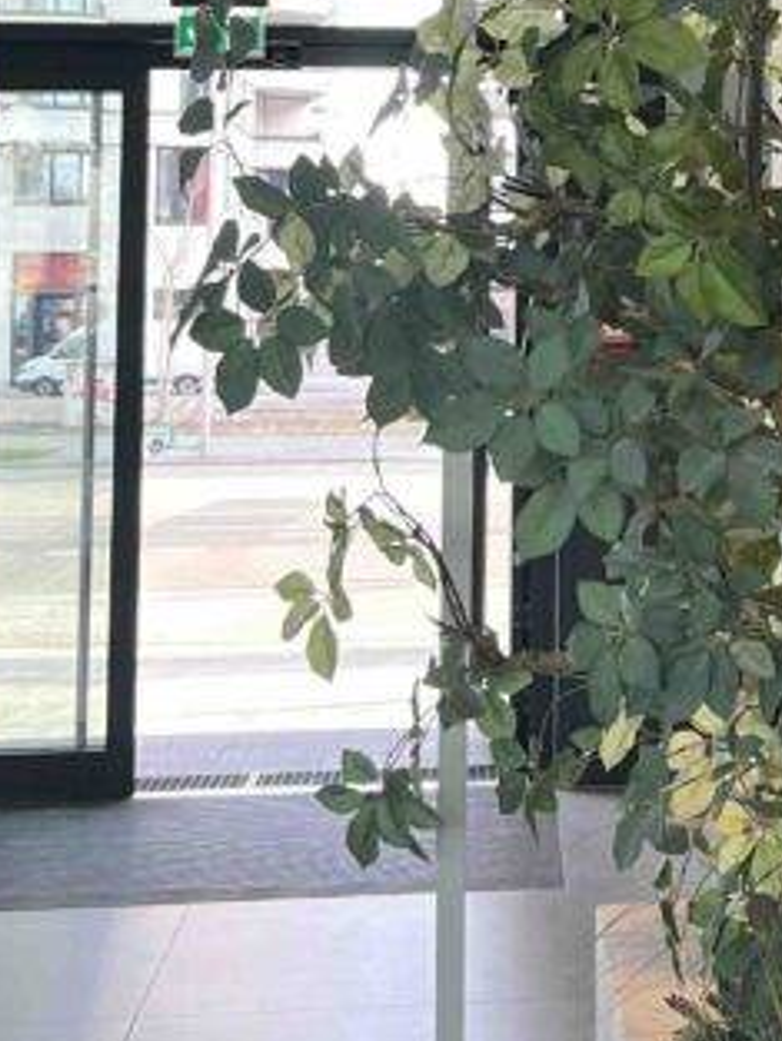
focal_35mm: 85
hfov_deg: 16.8
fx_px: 2559
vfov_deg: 22.3
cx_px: 865
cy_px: 53
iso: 100
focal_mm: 5.7
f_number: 1.5
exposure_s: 1/100
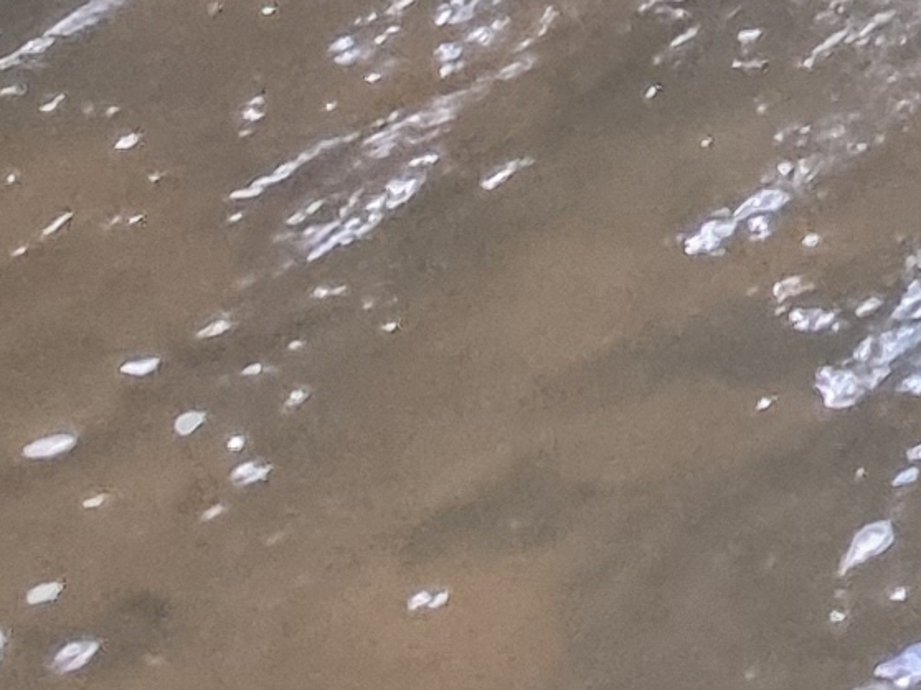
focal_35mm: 94
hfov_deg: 10.7
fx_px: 2500
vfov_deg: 12.6
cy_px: -906
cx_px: 2933
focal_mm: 2.2
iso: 320
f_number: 2.2
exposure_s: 1/33
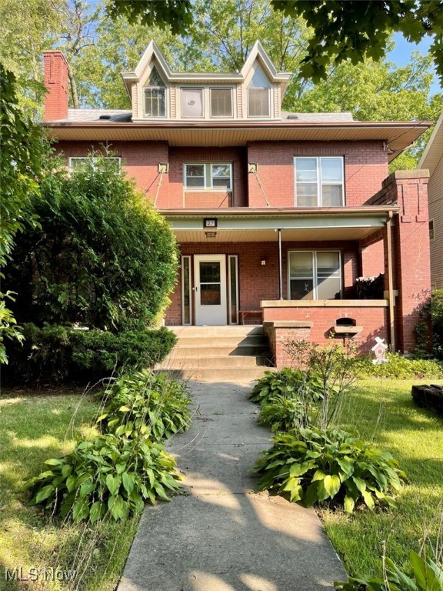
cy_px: 296
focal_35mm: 25
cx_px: 222
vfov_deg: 69.4
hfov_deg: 54.9
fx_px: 427
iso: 32
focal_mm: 5.1
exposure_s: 1/687
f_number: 1.6
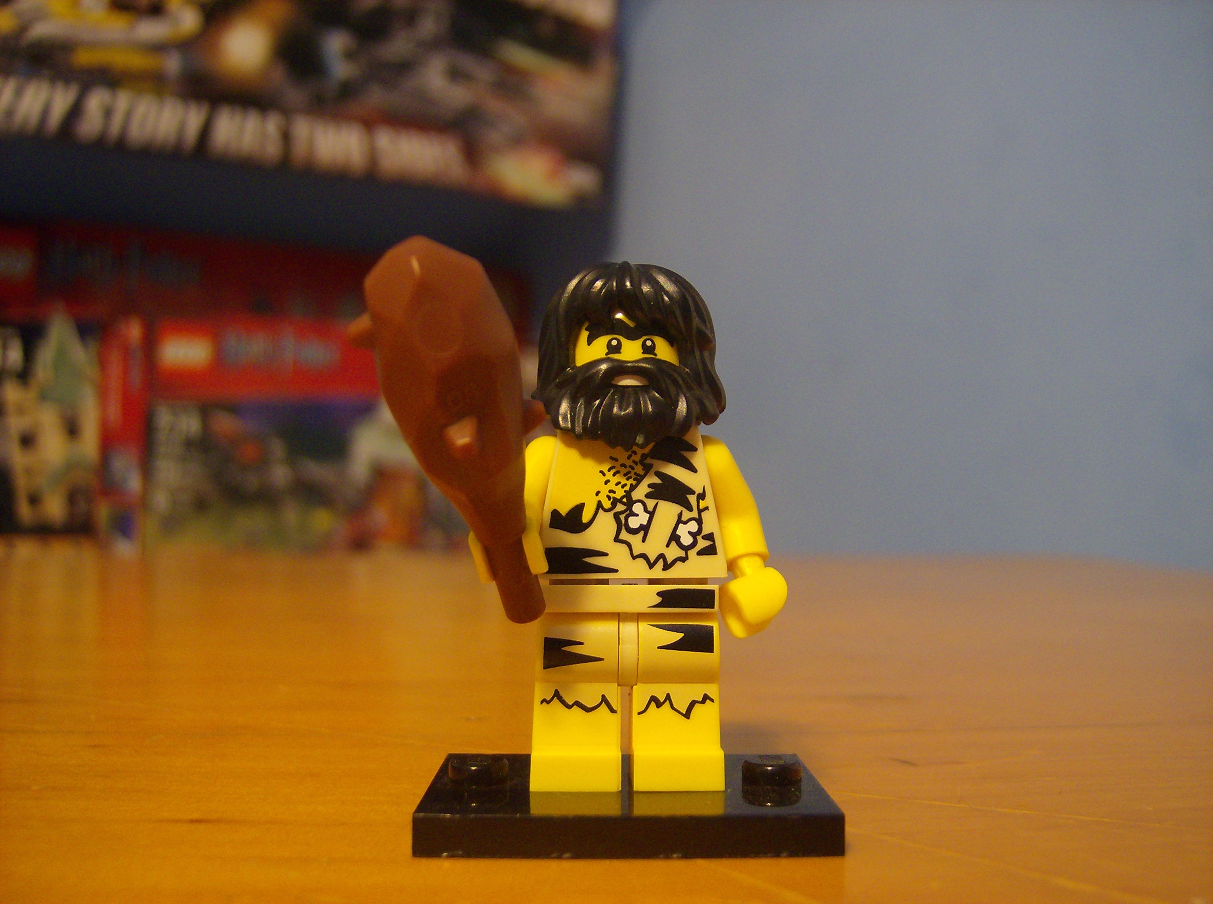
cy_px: 452
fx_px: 1259
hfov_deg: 51.5
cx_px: 606
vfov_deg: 39.5
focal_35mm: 36
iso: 200
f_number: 2.8
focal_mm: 6
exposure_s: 1/5.73
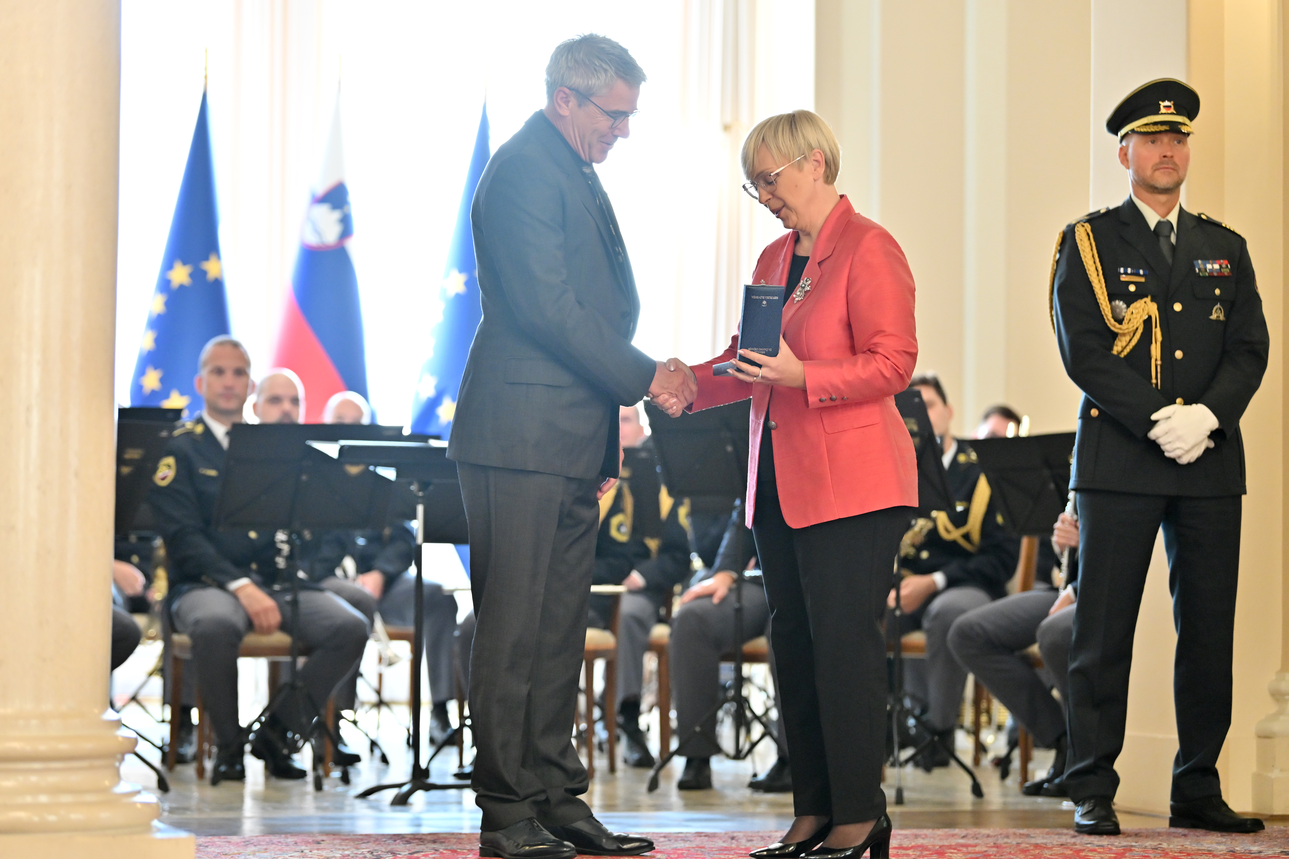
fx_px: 4153
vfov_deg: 11.8
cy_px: 430
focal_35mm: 116
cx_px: 644
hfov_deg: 17.6
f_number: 2.8
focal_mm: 116
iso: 2500
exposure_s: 1/400
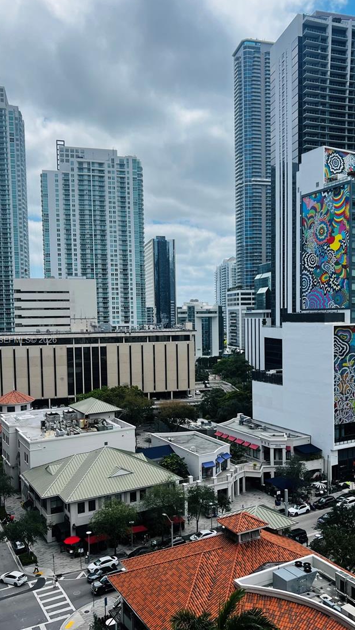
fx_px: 518
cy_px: 341
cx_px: 209
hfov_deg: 37.7
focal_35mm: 31
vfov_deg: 62.5
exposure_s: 1/4444
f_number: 1.5
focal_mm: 5.7
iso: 50
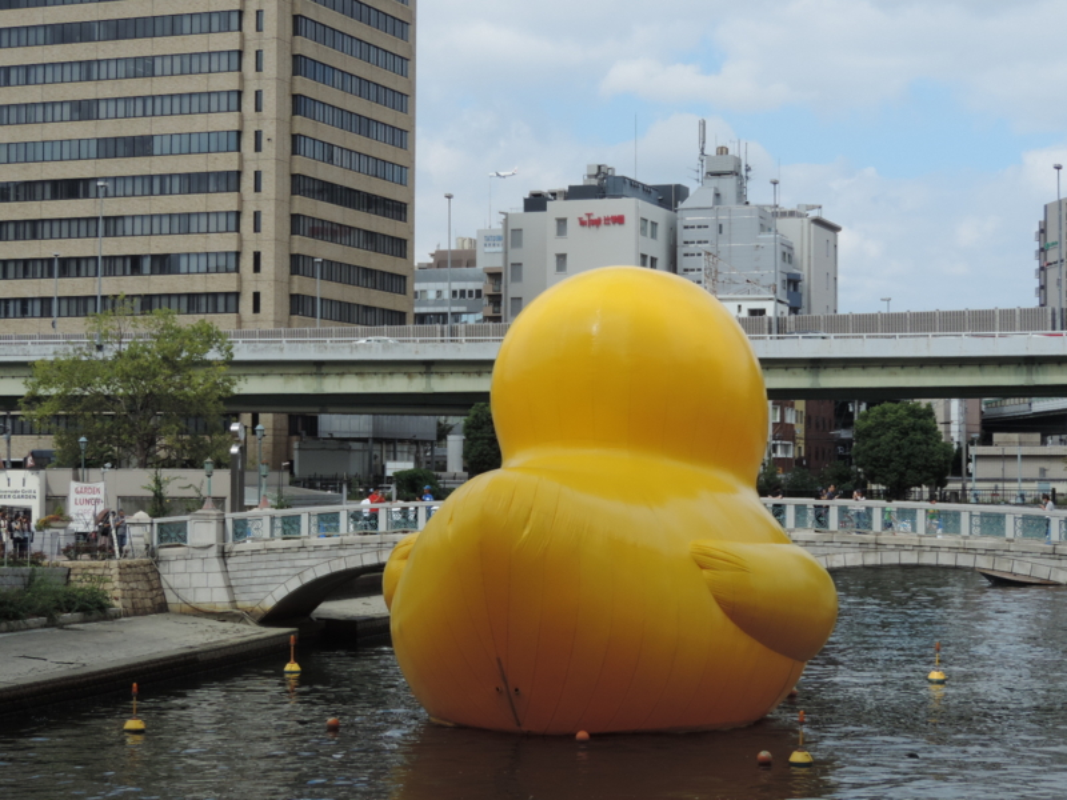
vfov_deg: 19.6
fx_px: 2312
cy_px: 400
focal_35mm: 75
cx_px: 534
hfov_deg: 26.0
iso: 80
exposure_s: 1/640
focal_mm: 13.3
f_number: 3.9
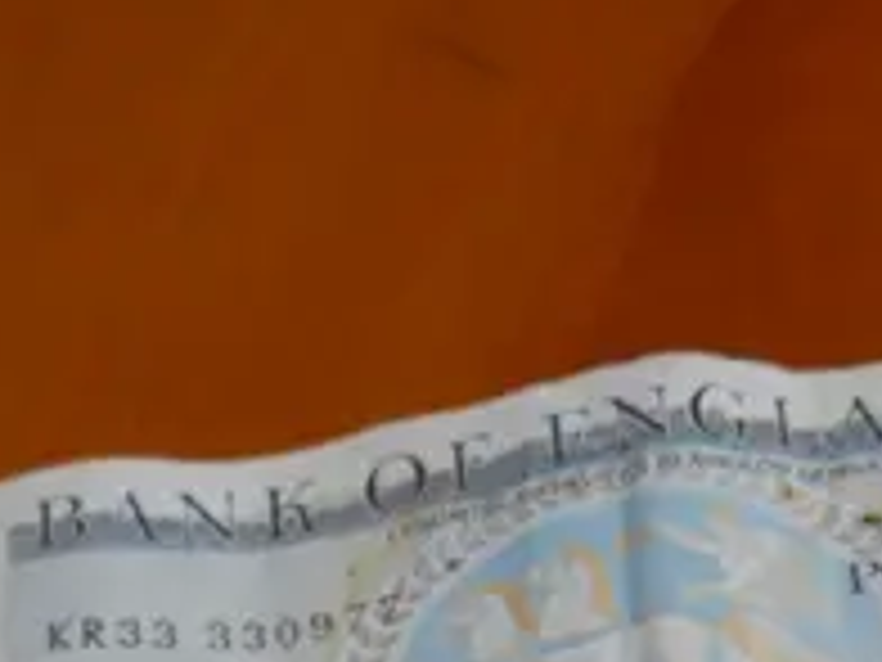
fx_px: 4790
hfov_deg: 10.5
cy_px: 1678
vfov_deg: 7.3
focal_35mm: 188
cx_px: 576
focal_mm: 18
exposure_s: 1/60
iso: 200
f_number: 4
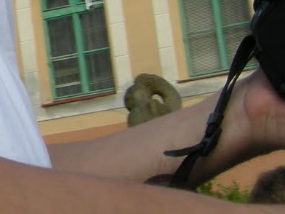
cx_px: -188
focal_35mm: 188
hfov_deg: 10.1
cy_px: -42
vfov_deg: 7.8
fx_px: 1548
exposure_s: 1/226
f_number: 5.4
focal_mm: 7.5
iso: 64
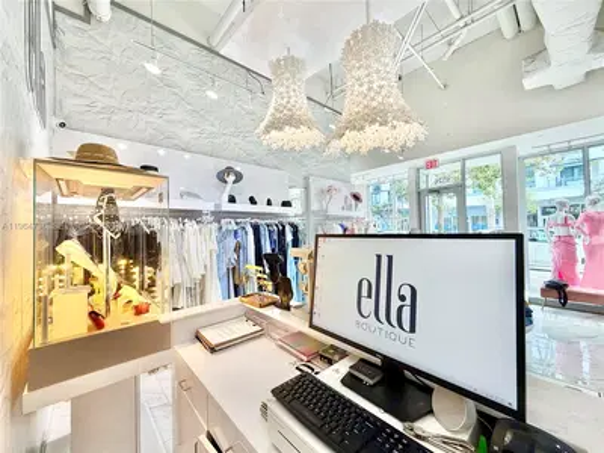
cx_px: 302
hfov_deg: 102.1
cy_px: 226
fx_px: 244
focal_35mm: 14
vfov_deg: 85.7
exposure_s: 1/120
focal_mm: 2.22
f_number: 2.2
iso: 125
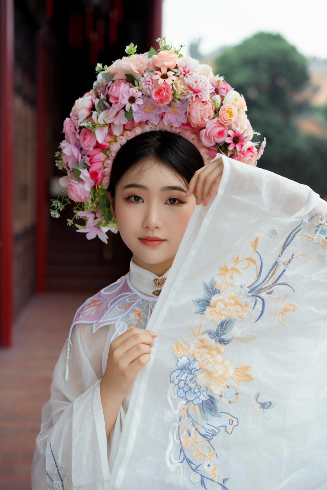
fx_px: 681
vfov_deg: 39.6
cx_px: 164
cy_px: 245
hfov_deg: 27.0
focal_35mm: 50
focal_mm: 50
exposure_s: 1/320
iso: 160
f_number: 2.5
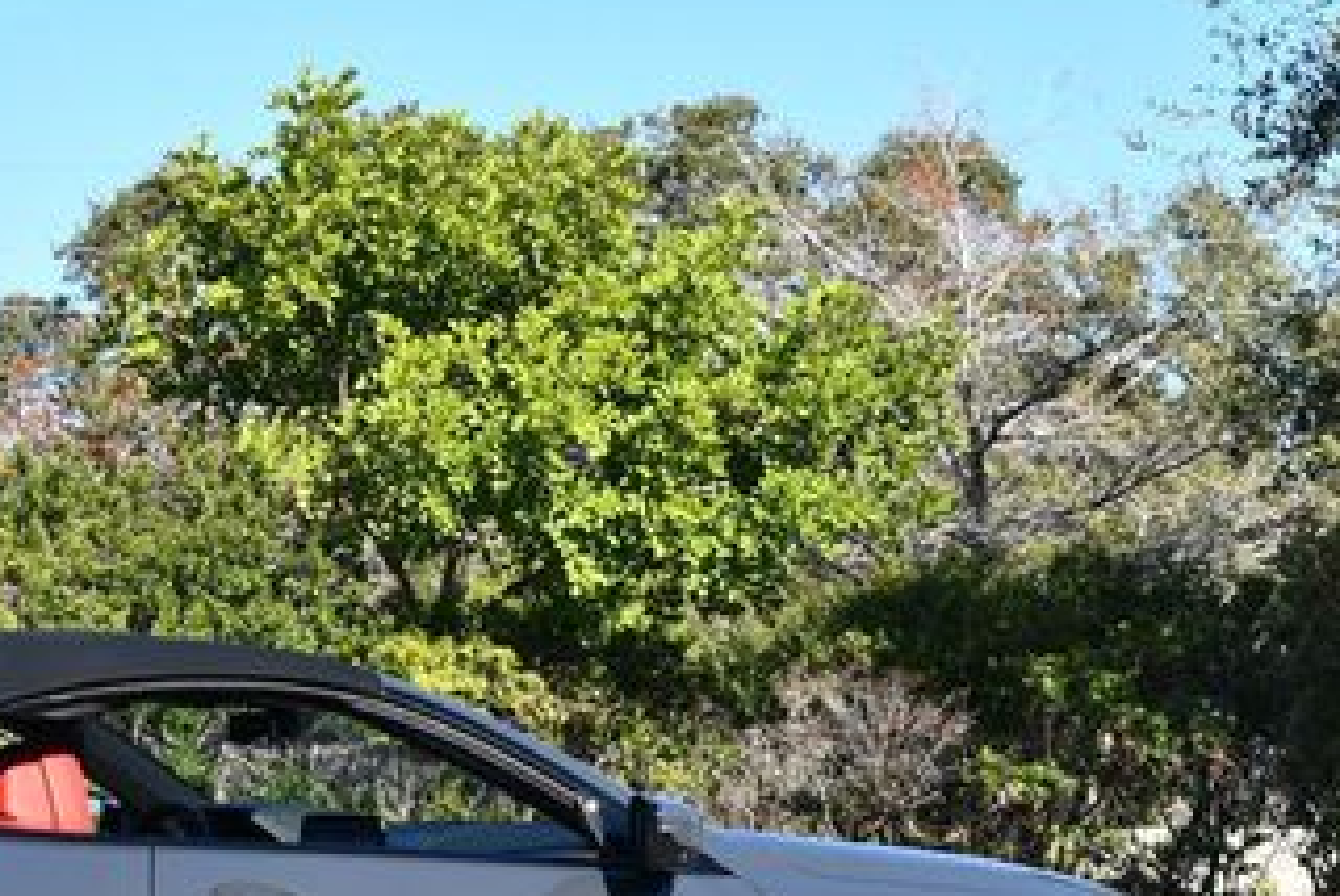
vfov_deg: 10.1
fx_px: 5067
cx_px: 84
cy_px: 770
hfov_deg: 14.9
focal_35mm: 136
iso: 140
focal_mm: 34
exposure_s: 1/250
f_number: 8
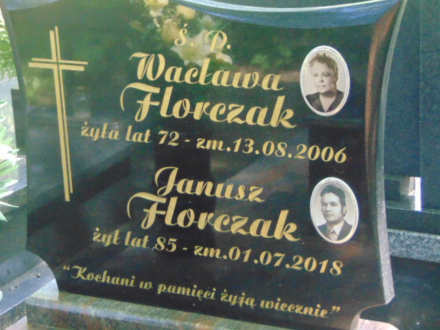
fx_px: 1373
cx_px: 220
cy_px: 165
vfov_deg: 13.7
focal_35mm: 108
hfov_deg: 18.2
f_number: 3.9
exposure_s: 1/60
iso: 800
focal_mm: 19.4
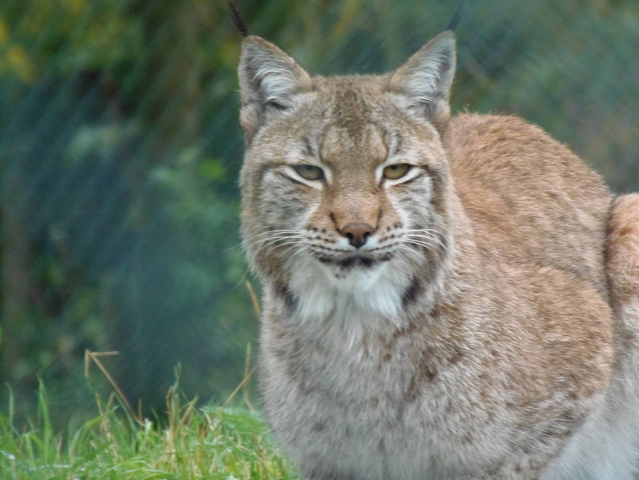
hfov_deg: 2.9
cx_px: 320
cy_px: 240
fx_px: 12571
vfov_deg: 2.2
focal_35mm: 681
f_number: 5.3
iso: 400
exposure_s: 1/200
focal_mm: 126.2
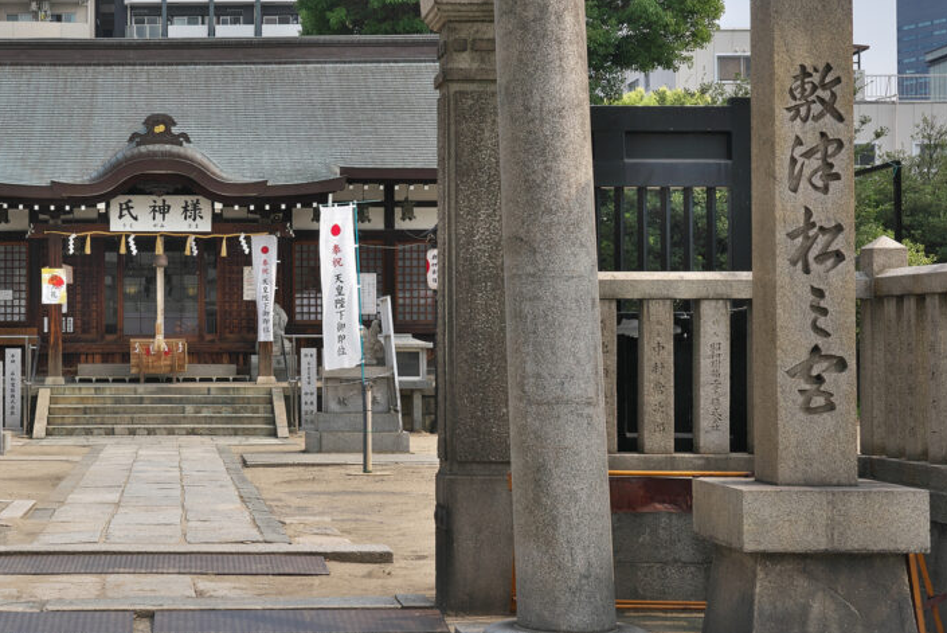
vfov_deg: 20.5
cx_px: 134
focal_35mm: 65
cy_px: 69
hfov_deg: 29.9
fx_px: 1711
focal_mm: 35
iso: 100
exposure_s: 1/250
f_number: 10
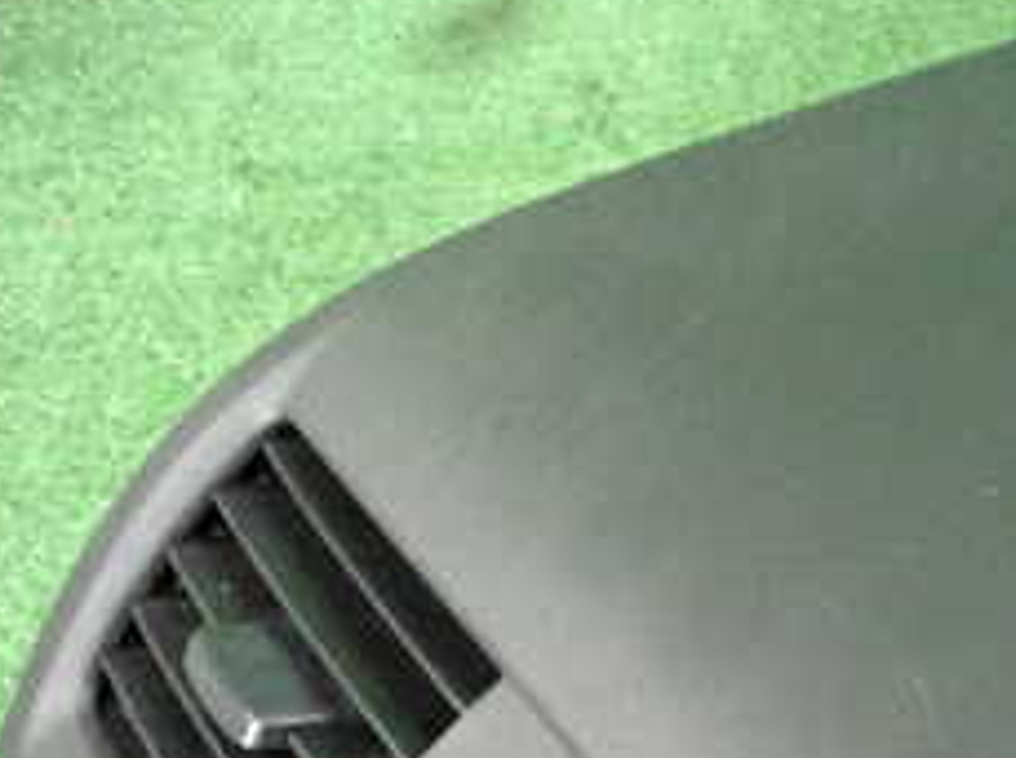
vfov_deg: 16.9
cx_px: 1193
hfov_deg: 21.7
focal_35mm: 84
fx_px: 2462
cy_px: 860
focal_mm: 5.79
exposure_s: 1/125
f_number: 2.4
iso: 3200
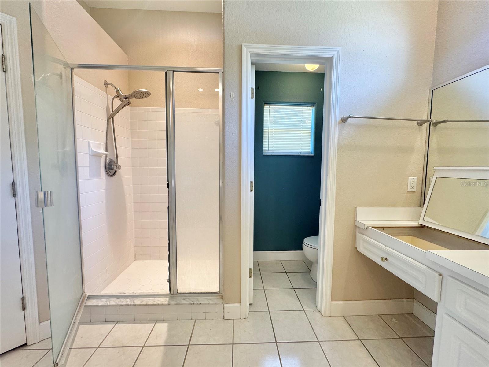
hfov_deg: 102.1
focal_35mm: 14
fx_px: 198
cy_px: 184
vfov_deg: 85.7
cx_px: 244
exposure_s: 1/120
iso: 160
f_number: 2.2
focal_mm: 2.22
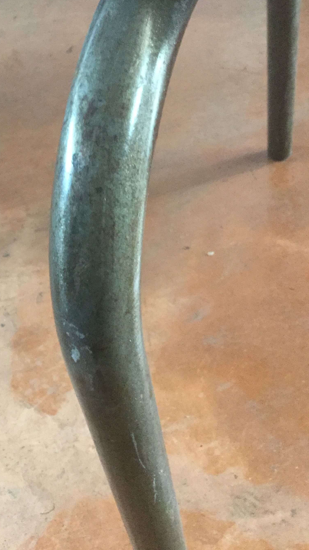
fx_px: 597
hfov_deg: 28.4
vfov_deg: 49.1
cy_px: 217
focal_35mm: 41
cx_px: 65
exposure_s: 1/33
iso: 200
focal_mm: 3.3
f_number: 2.4
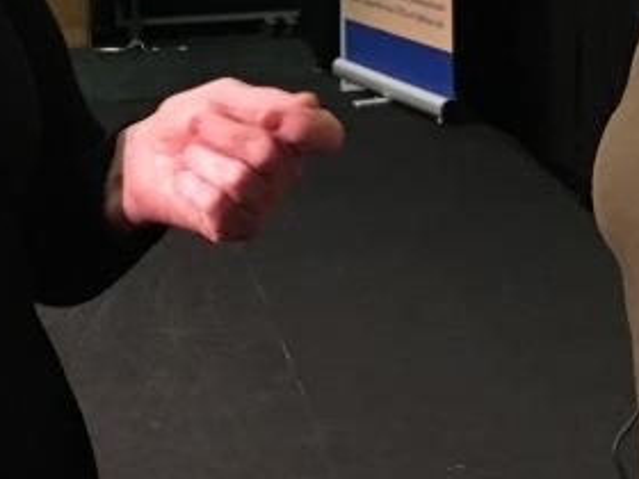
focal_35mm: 106
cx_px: 82
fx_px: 1957
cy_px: 48
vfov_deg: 13.8
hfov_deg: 18.3
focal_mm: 4.15
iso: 200
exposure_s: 1/17
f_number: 2.2
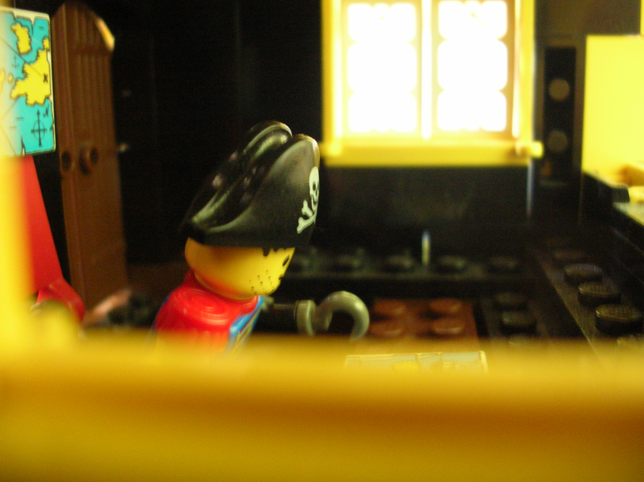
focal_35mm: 35
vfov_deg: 40.6
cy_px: 241
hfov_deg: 52.7
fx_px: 651
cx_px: 322
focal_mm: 5.8
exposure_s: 1/1.1
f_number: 2.8
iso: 200
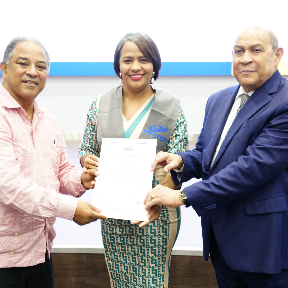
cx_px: 127
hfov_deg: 30.0
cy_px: 142
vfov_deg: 30.0
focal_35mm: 57
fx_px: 537
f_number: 3.2
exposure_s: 1/20
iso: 800
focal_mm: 44
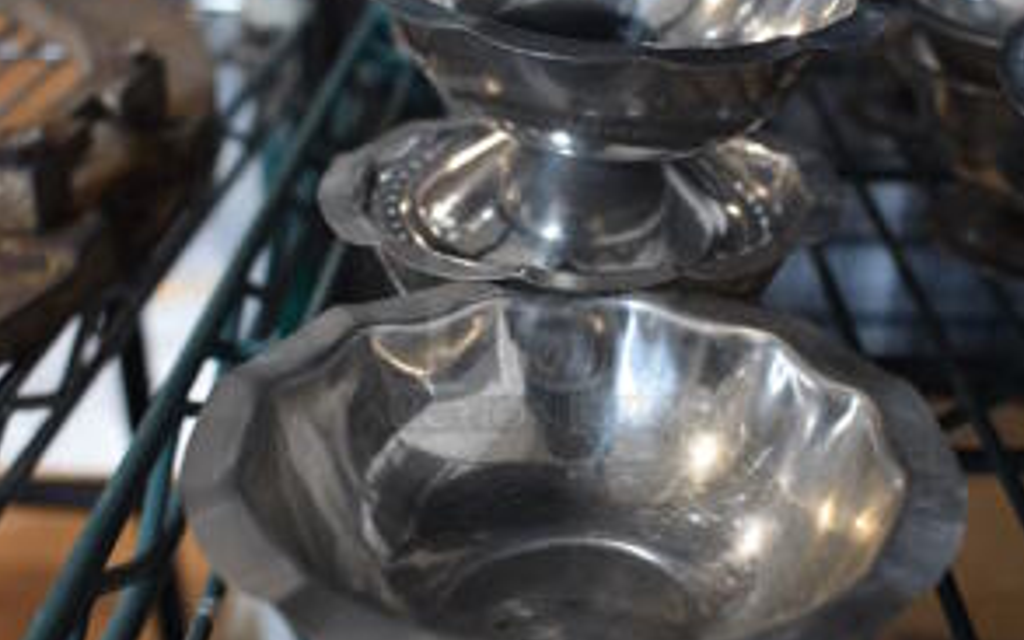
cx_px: 549
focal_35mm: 50
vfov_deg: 25.8
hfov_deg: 40.3
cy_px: 337
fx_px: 1395
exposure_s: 1/60
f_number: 5
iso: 800
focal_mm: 20
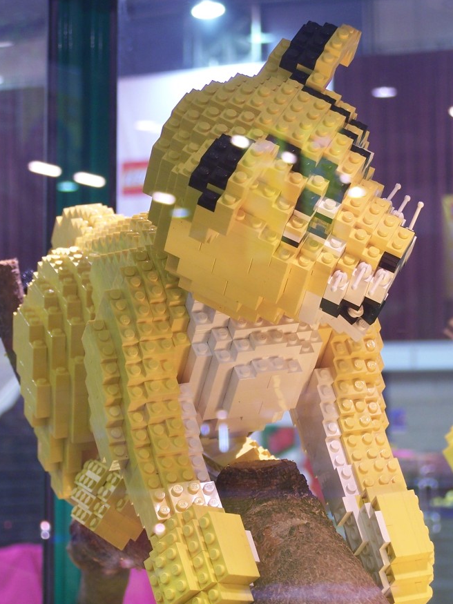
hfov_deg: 13.5
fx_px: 1920
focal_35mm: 110
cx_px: 233
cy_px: 337
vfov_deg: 17.9
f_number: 3.2
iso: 80
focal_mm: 15.6
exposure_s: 1/2
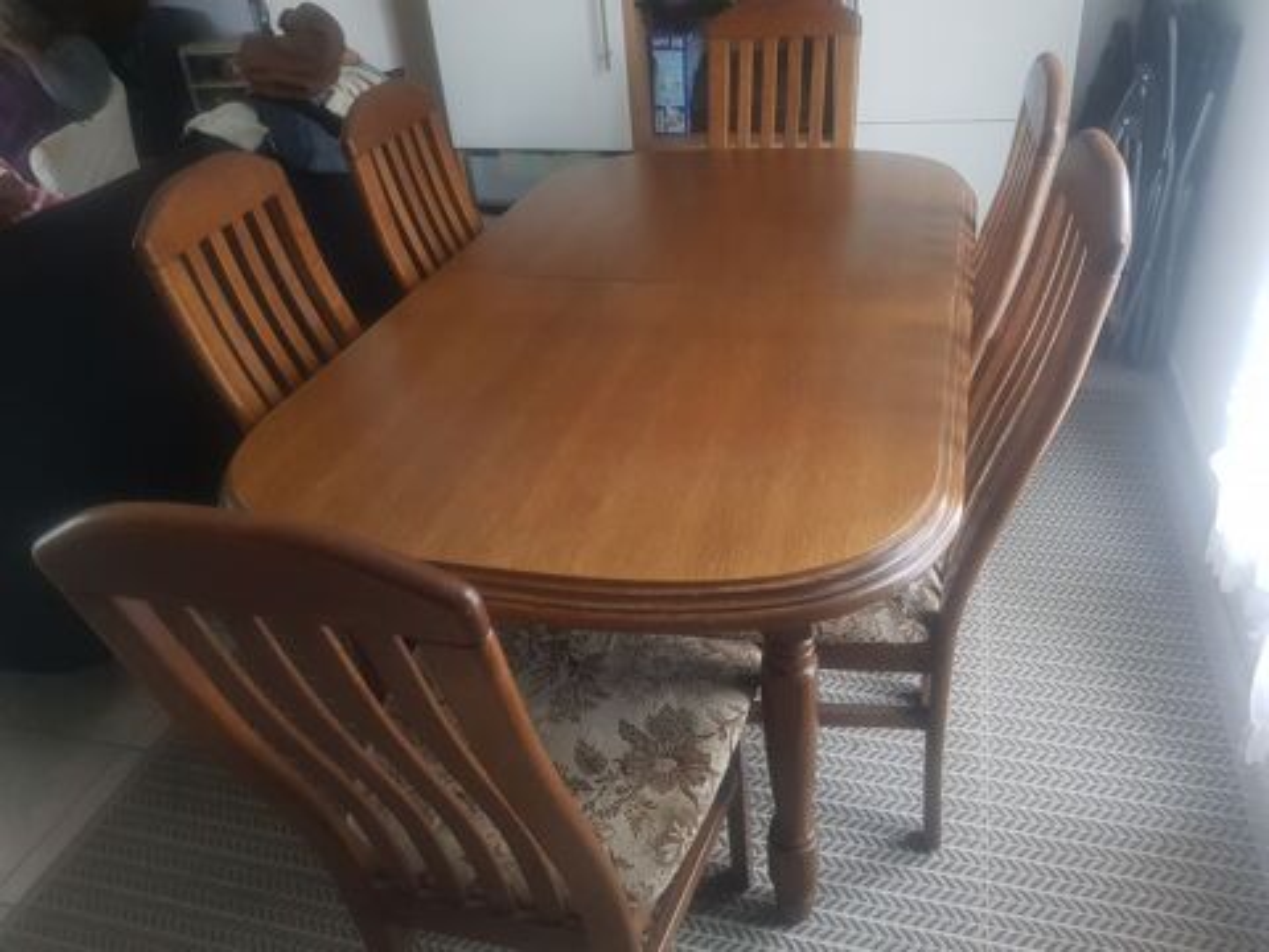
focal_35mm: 26
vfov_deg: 53.1
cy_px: 476
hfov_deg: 67.3
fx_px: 953
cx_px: 634
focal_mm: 4.3
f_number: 1.7
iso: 250
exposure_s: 1/10
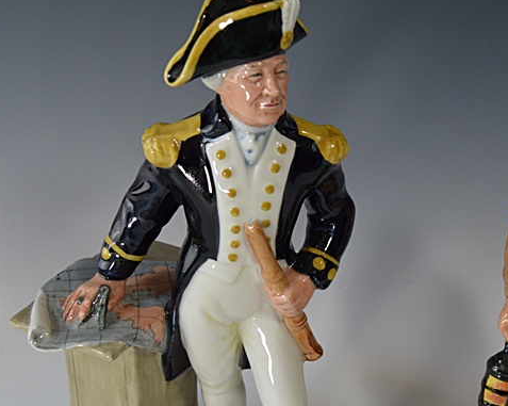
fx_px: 887
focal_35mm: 59
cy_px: 274
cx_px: 368
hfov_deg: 31.5
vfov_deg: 25.6
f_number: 5
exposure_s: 1/100
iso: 400
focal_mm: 20
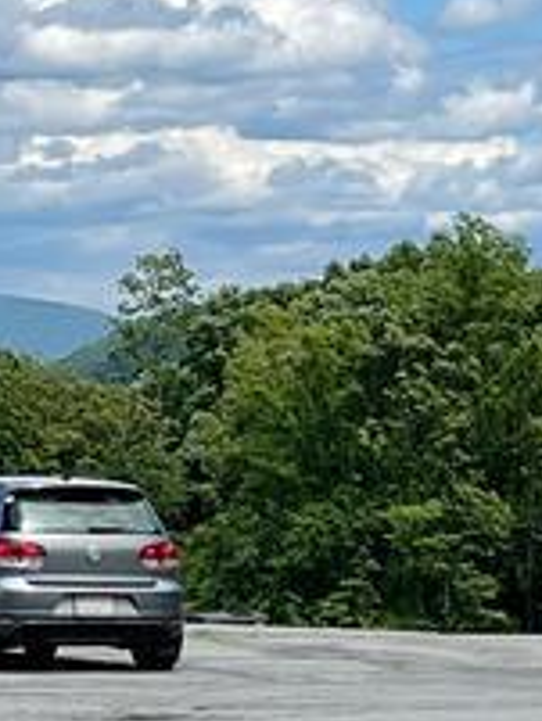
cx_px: 330
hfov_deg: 7.5
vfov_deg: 9.9
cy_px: 326
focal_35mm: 199
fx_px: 4150
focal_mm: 5.1
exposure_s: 1/4717
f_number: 1.6
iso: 32
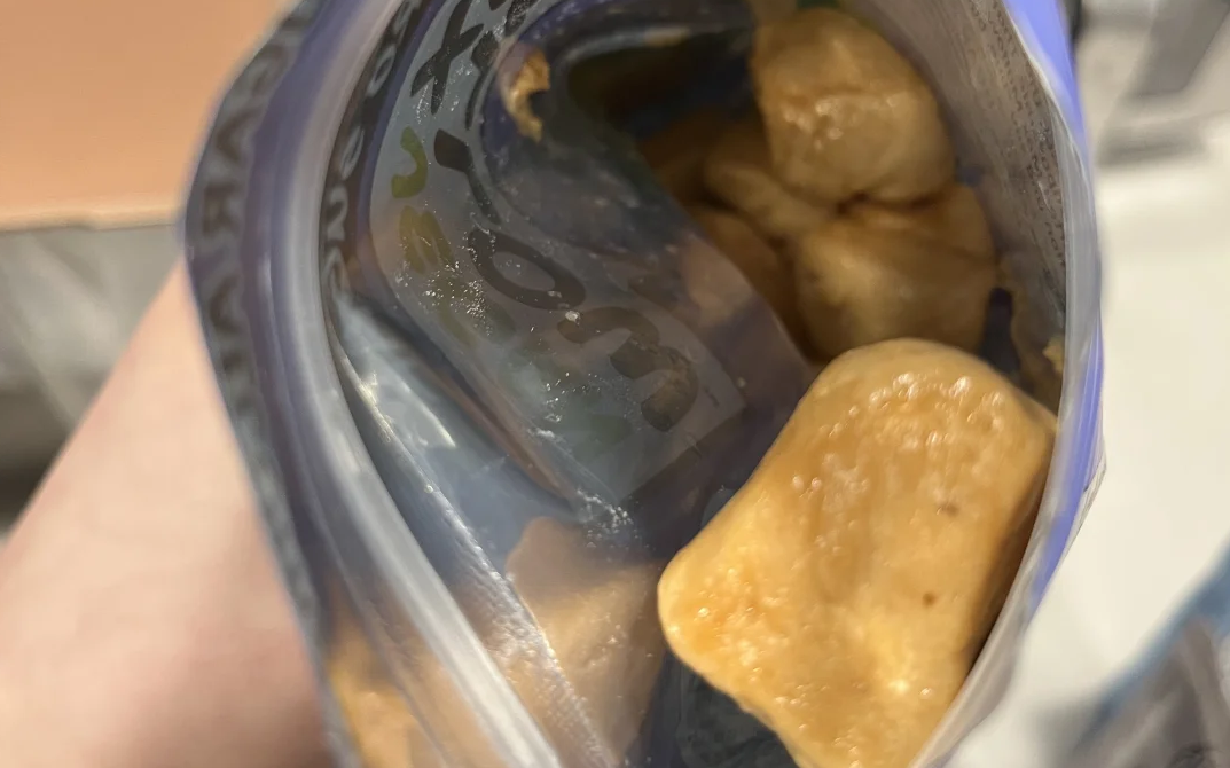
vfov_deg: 34.0
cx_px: 616
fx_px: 1240
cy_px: 245
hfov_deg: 52.8
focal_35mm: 37
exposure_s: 1/60
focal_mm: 5.1
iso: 160
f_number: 1.6
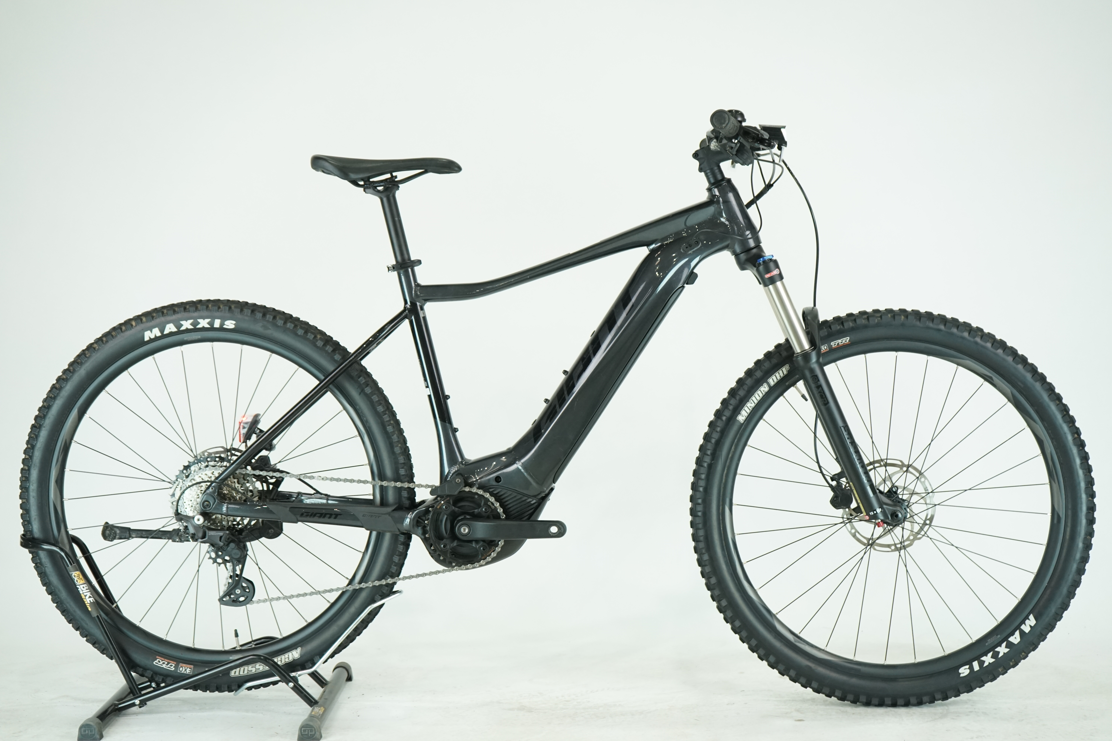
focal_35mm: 53
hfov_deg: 37.5
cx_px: 556
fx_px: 1637
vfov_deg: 25.5
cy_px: 370
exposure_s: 1/200
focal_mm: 53
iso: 1600
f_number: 5.6
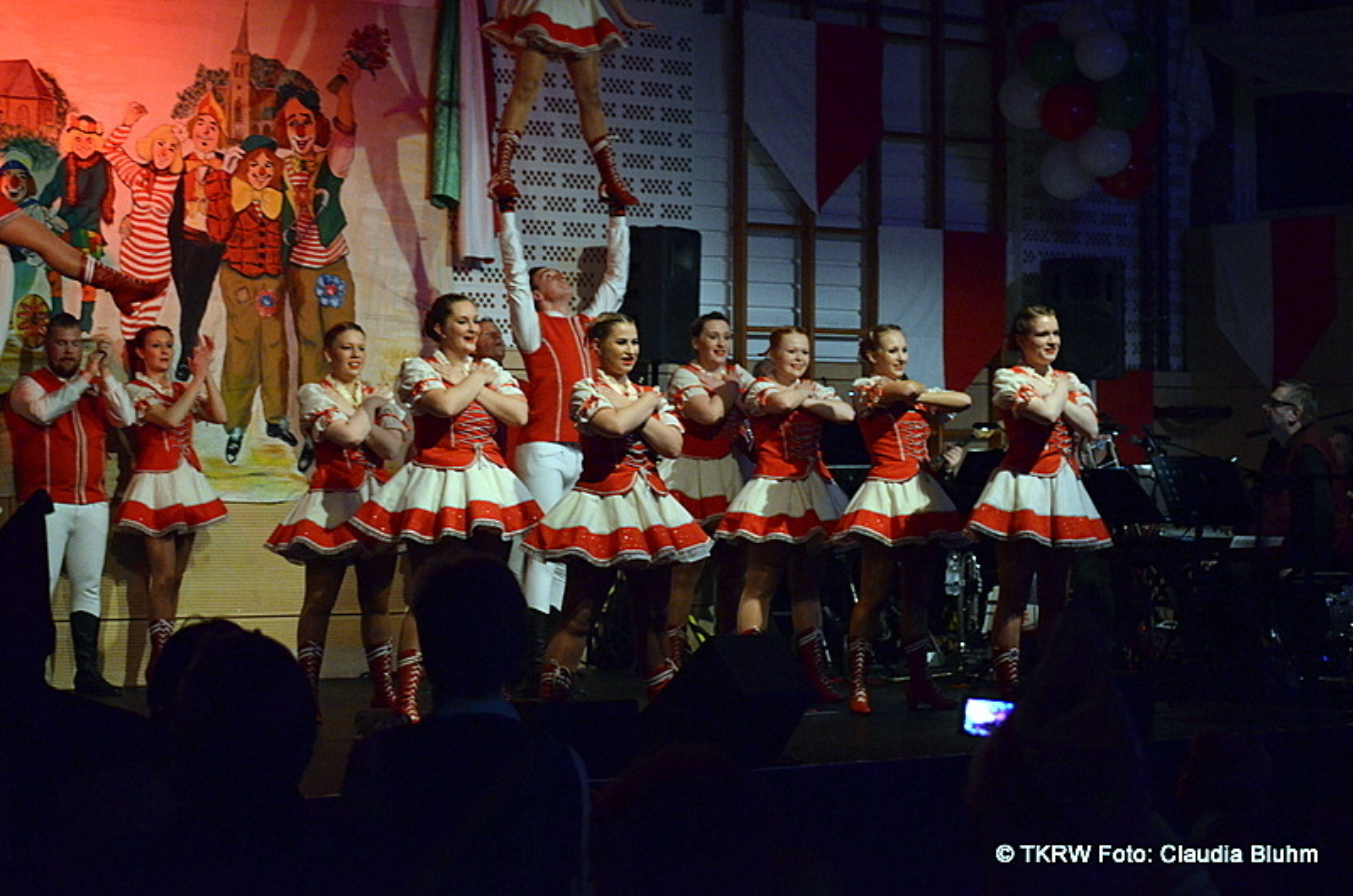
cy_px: 448
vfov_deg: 16.5
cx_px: 676
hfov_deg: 24.7
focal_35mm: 82
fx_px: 3094
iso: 3200
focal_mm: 55
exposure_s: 1/200
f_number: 4
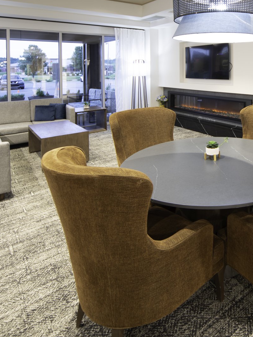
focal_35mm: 24
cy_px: 134
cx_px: 220
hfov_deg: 51.3
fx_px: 234
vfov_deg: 70.8
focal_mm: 13
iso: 100
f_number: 4.8
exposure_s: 1/1.25
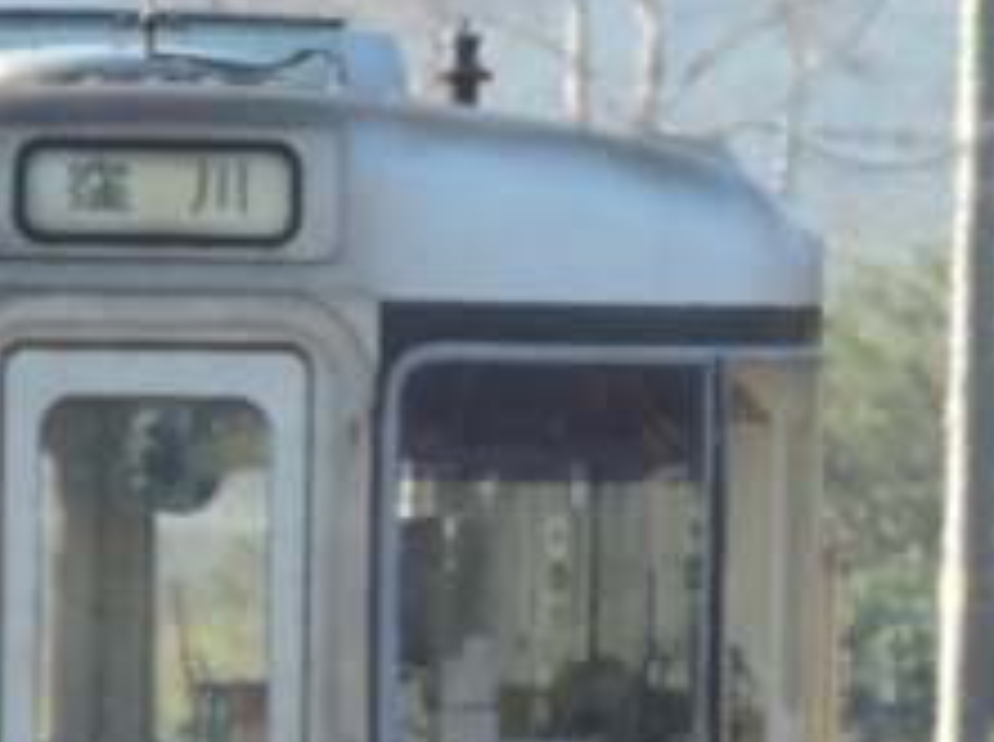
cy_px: 895
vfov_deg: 1.0
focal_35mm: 1451
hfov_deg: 1.4
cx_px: 427
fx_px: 41598
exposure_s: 1/250
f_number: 4.8
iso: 250
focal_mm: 71.3
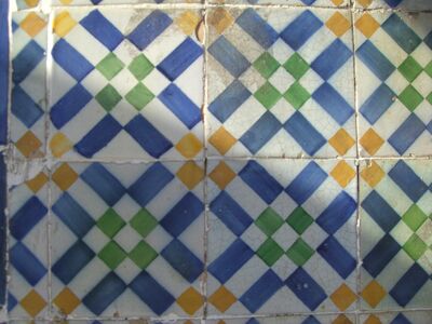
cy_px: 162
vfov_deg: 37.7
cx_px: 216
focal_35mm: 38
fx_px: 474
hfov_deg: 49.0
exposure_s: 1/320
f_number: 4.3
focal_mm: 6.2
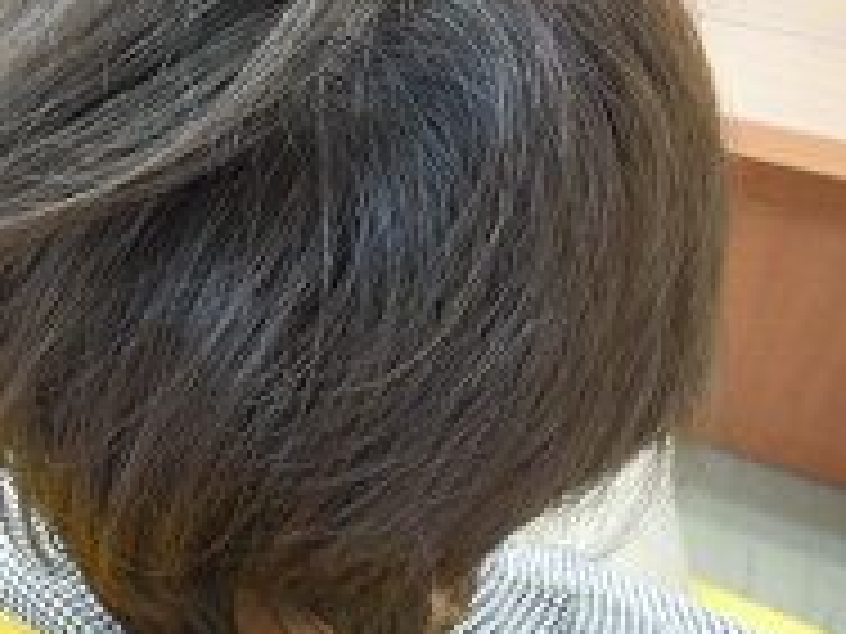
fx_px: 1246
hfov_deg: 35.5
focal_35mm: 51
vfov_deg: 28.3
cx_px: 99
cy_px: 202
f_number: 2.8
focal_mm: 4.3
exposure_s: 1/20
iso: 400
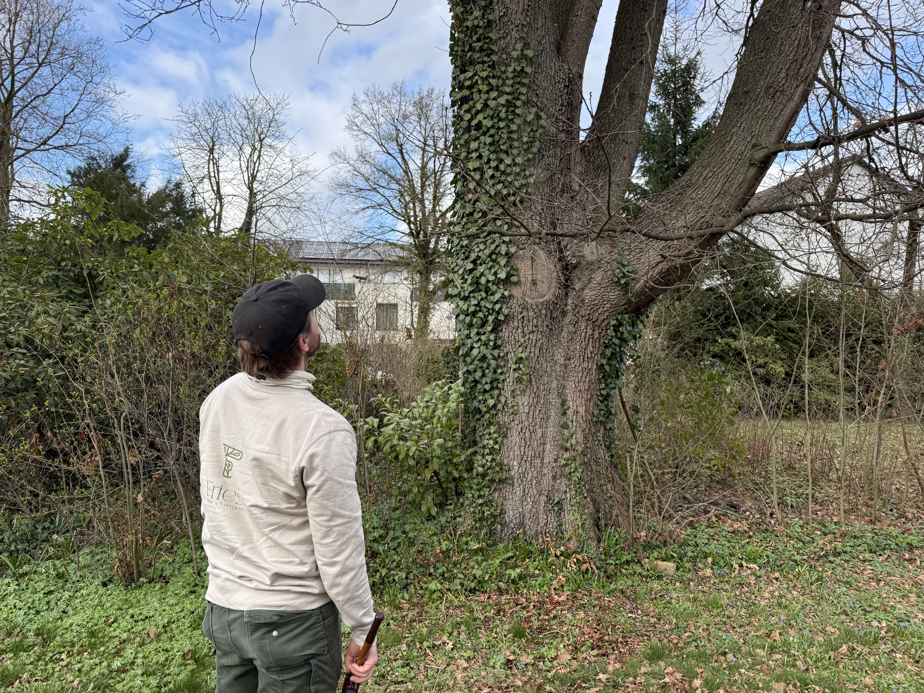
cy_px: 346
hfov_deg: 71.6
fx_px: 641
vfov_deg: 56.8
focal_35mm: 24
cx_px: 462
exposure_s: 1/1618
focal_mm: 6.76
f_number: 1.78
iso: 100
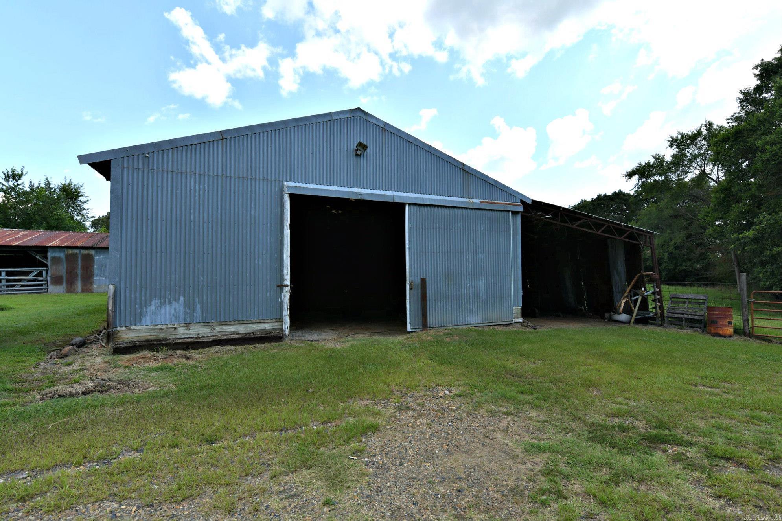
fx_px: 369
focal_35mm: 17
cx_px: 391
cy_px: 260
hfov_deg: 93.3
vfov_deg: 70.4
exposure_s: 1/250
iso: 160
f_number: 8
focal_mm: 17
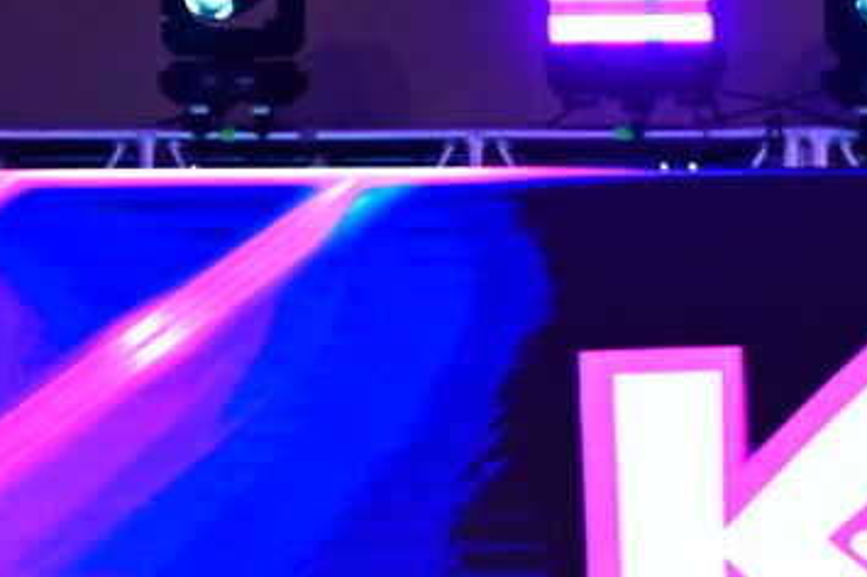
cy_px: 707
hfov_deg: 6.9
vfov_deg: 4.6
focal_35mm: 296
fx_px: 7122
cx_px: 1031
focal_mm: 70
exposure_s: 1/1000
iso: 4000
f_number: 3.2
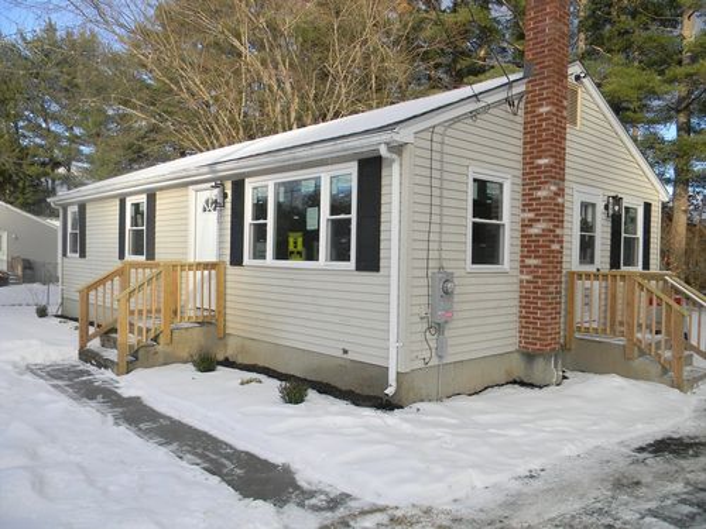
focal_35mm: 28
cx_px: 353
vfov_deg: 49.7
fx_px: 571
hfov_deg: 63.4
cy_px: 264
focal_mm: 5
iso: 112
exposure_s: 1/431
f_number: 3.5
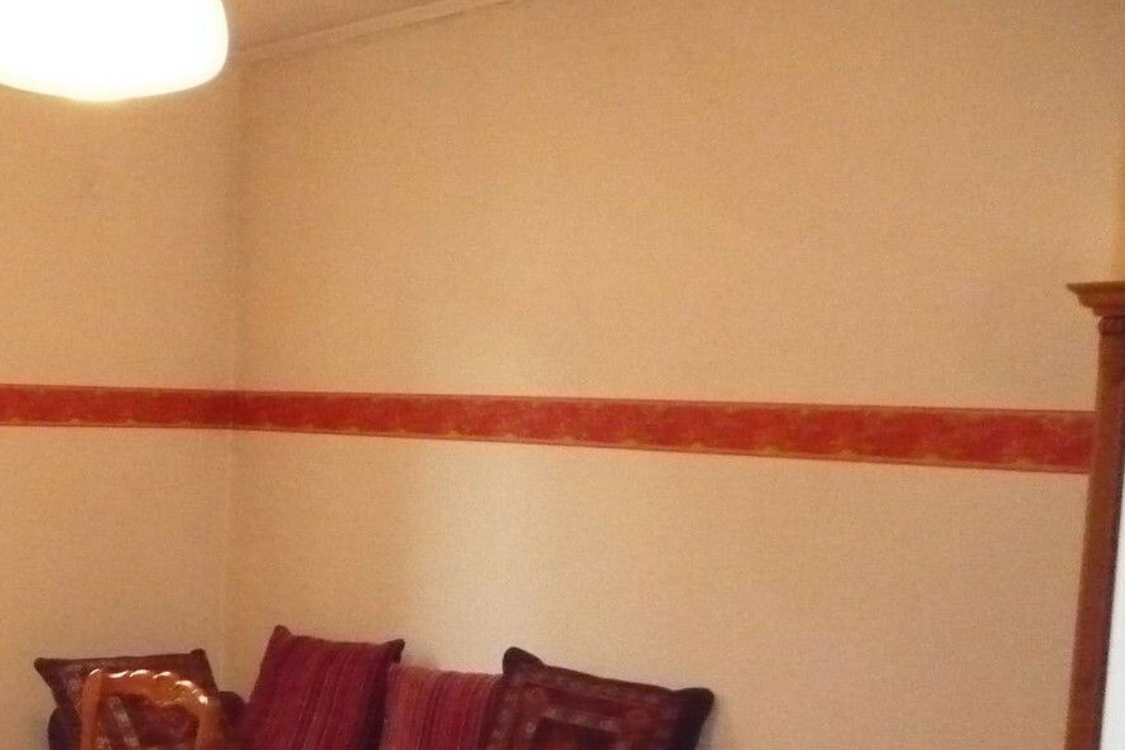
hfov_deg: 34.0
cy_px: 649
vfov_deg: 23.7
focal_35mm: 56
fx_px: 1750
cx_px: 153
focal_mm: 5.2
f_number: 3.3
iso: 1600
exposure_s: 1/30
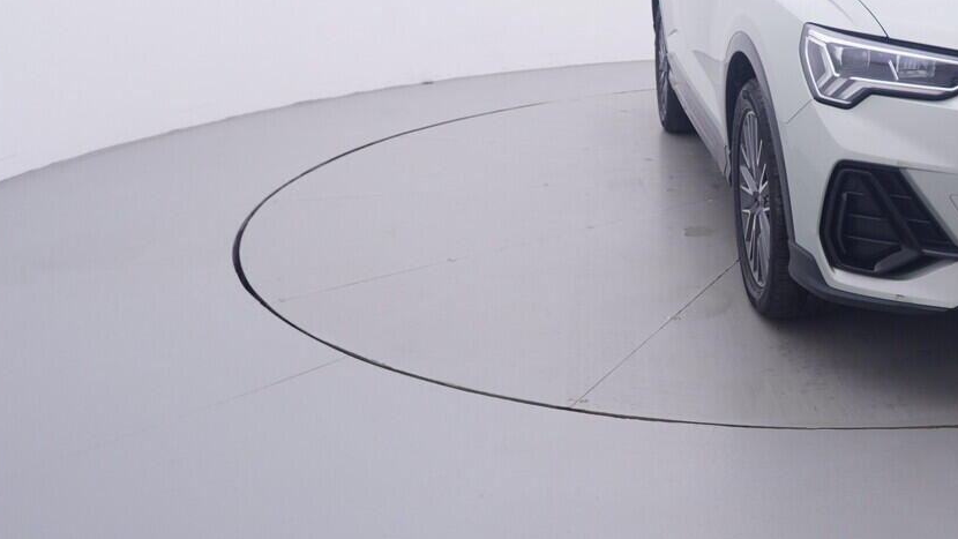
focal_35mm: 41
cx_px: 816
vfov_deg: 28.9
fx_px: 1039
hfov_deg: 45.9
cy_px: 193
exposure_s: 1/80
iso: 200
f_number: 5
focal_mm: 15
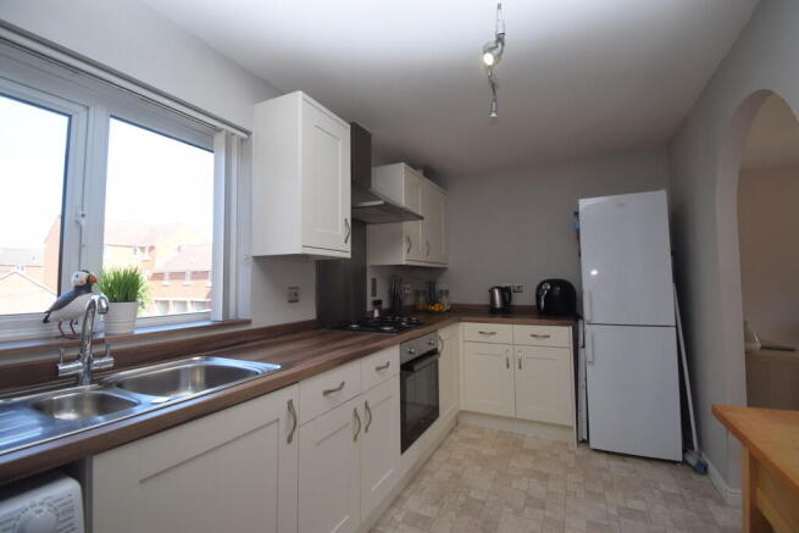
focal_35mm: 15
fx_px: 333
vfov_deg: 77.4
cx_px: 400
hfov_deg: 100.4
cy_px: 266
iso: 400
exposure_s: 1/160
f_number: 6.3
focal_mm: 10
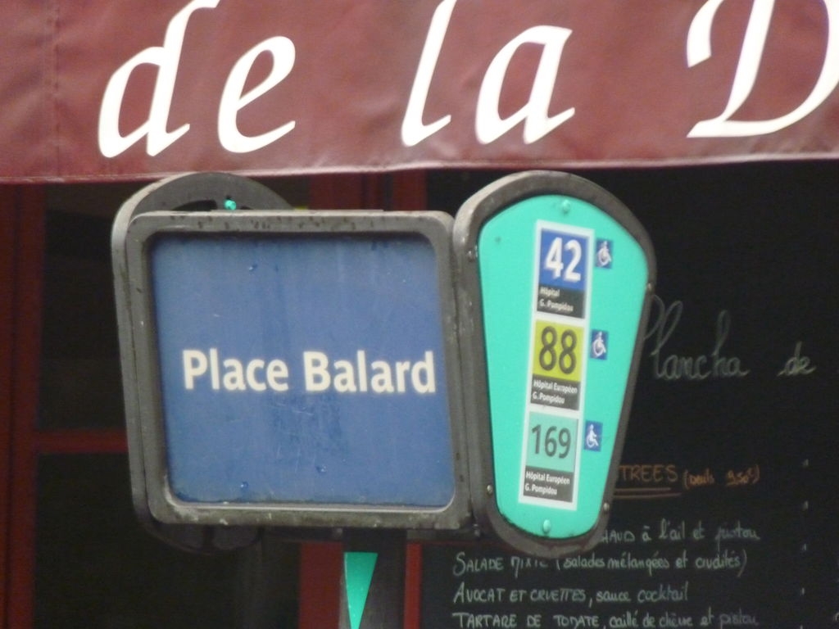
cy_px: 314
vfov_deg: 3.1
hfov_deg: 4.1
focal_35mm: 478
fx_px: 11585
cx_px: 420
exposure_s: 1/100
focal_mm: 85
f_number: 4.4
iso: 800
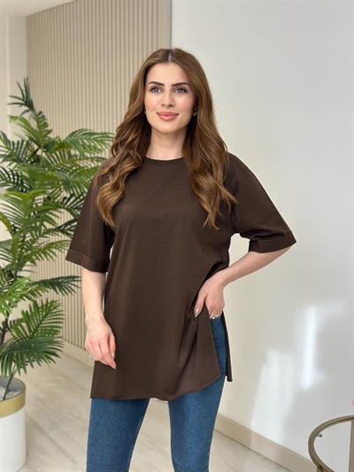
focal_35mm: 48
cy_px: 236
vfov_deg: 39.6
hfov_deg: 30.3
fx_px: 654
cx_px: 177
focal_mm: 6.86
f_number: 1.78
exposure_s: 1/146
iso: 64
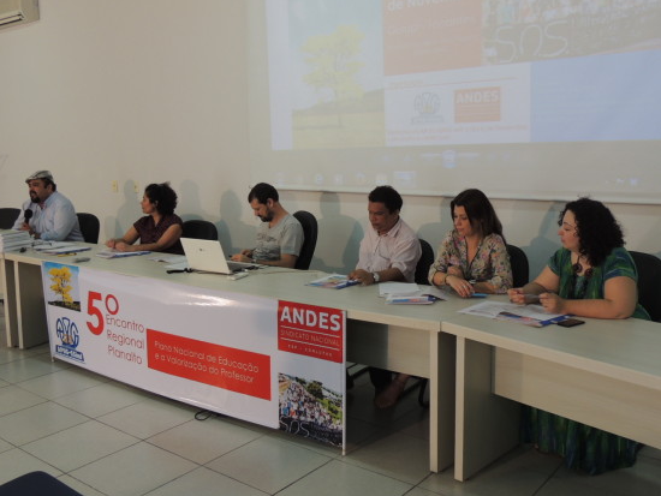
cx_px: 303
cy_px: 229
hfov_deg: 51.3
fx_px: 688
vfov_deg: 39.7
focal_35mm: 36
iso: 180
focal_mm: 5.8
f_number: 3.2
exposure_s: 1/50
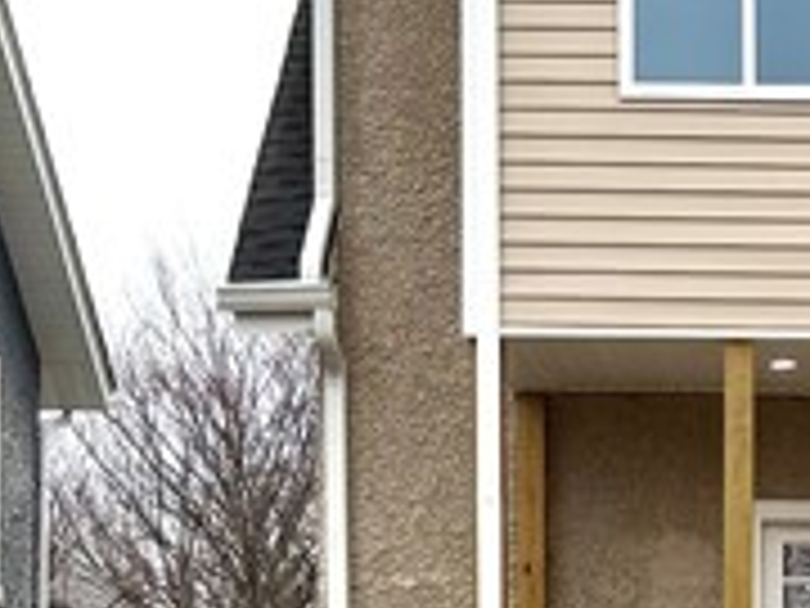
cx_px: 976
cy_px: 1121
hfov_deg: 13.0
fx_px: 3463
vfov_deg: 9.5
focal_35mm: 148
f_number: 1.6
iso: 50
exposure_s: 1/844
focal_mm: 5.96
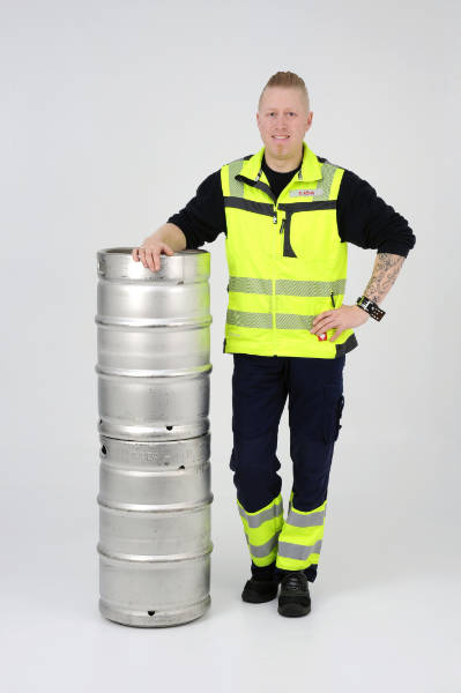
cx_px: 230
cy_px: 346
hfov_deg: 16.6
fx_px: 1578
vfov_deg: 24.8
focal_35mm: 82
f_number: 22
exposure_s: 1/80
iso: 400
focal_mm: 82
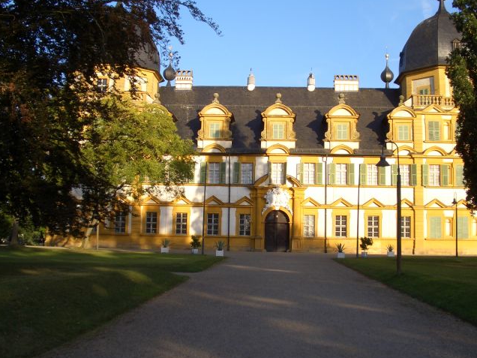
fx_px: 606
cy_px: 161
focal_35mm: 44
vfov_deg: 32.8
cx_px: 273
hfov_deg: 42.8
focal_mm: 5.8
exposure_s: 1/200
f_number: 4.3
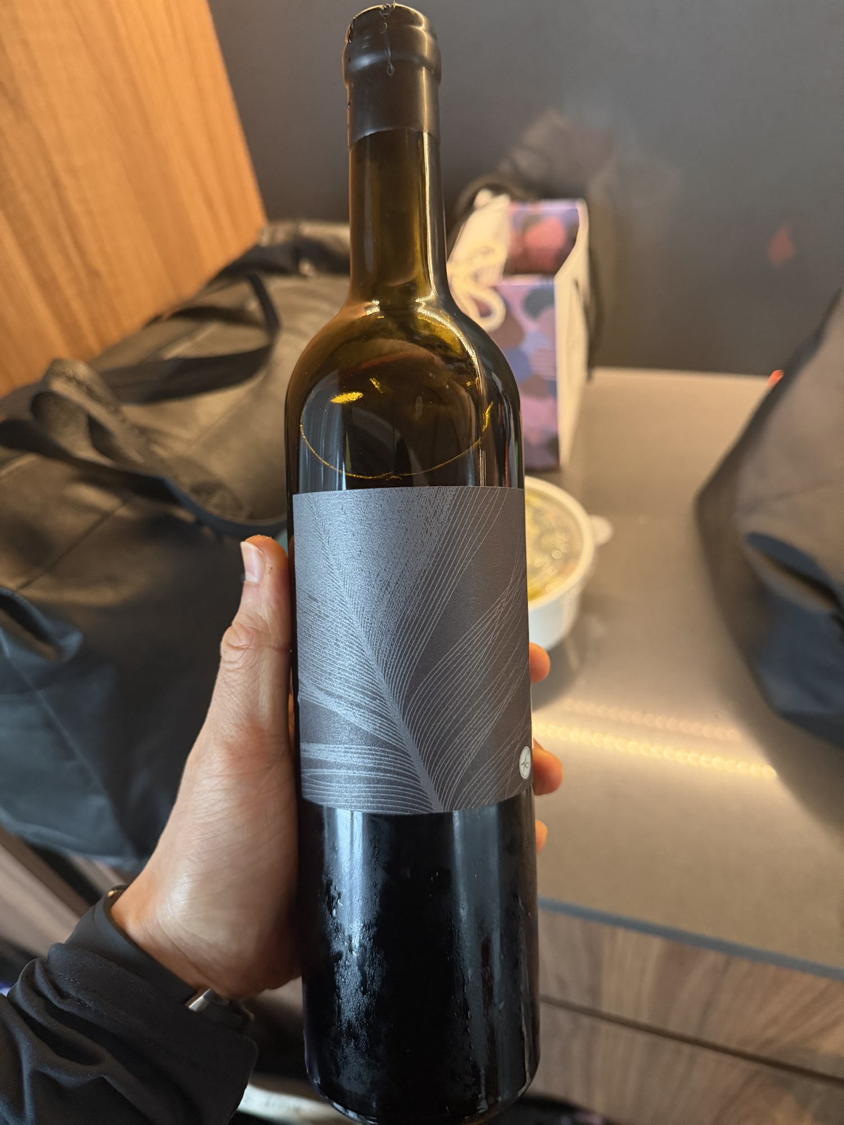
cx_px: 422
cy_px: 562
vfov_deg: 71.6
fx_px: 780
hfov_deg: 56.8
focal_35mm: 24
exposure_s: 1/50
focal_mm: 6.76
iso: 500
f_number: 1.78
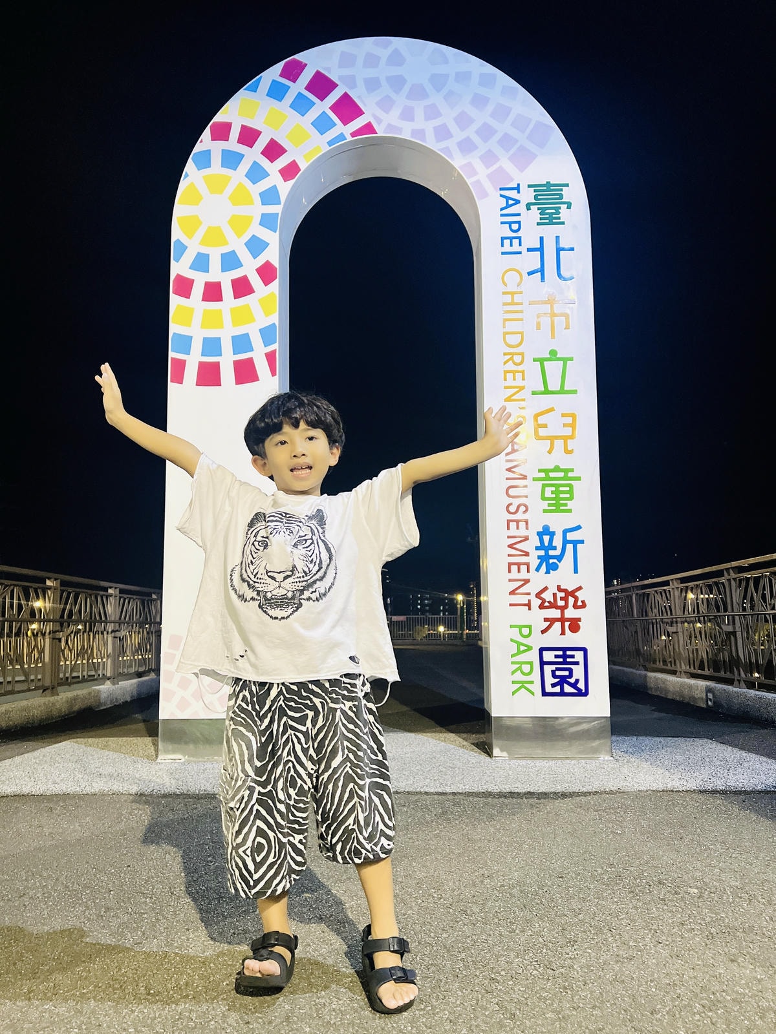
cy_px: 517
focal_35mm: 26
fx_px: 777
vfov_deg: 67.3
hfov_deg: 53.1
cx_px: 388
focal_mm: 5.7
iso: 500
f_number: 1.5
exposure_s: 1/60
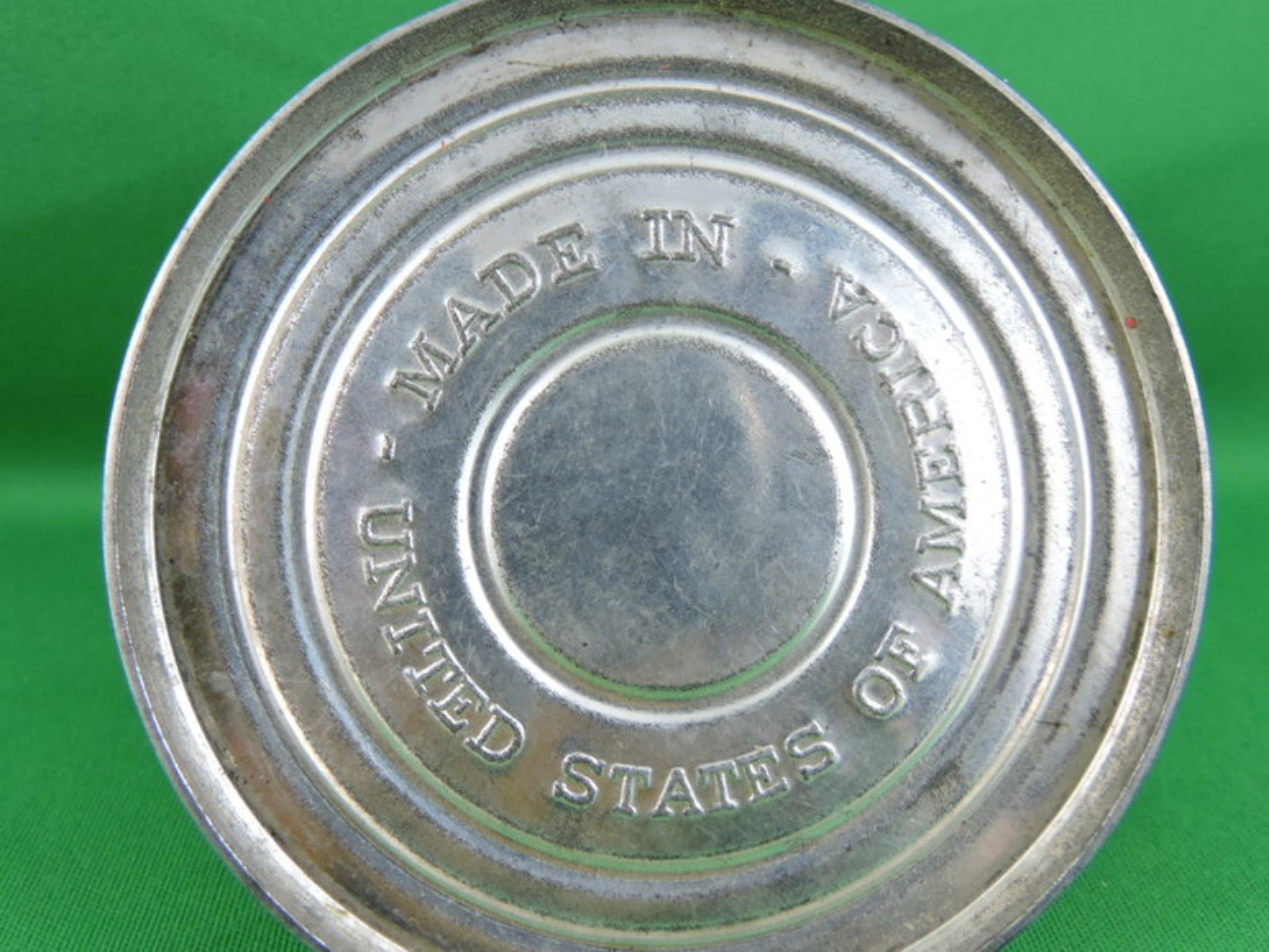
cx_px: 634
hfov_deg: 60.0
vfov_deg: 46.8
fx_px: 1100
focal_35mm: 30
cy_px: 476
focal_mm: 5.4
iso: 500
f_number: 3.5
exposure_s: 1/125
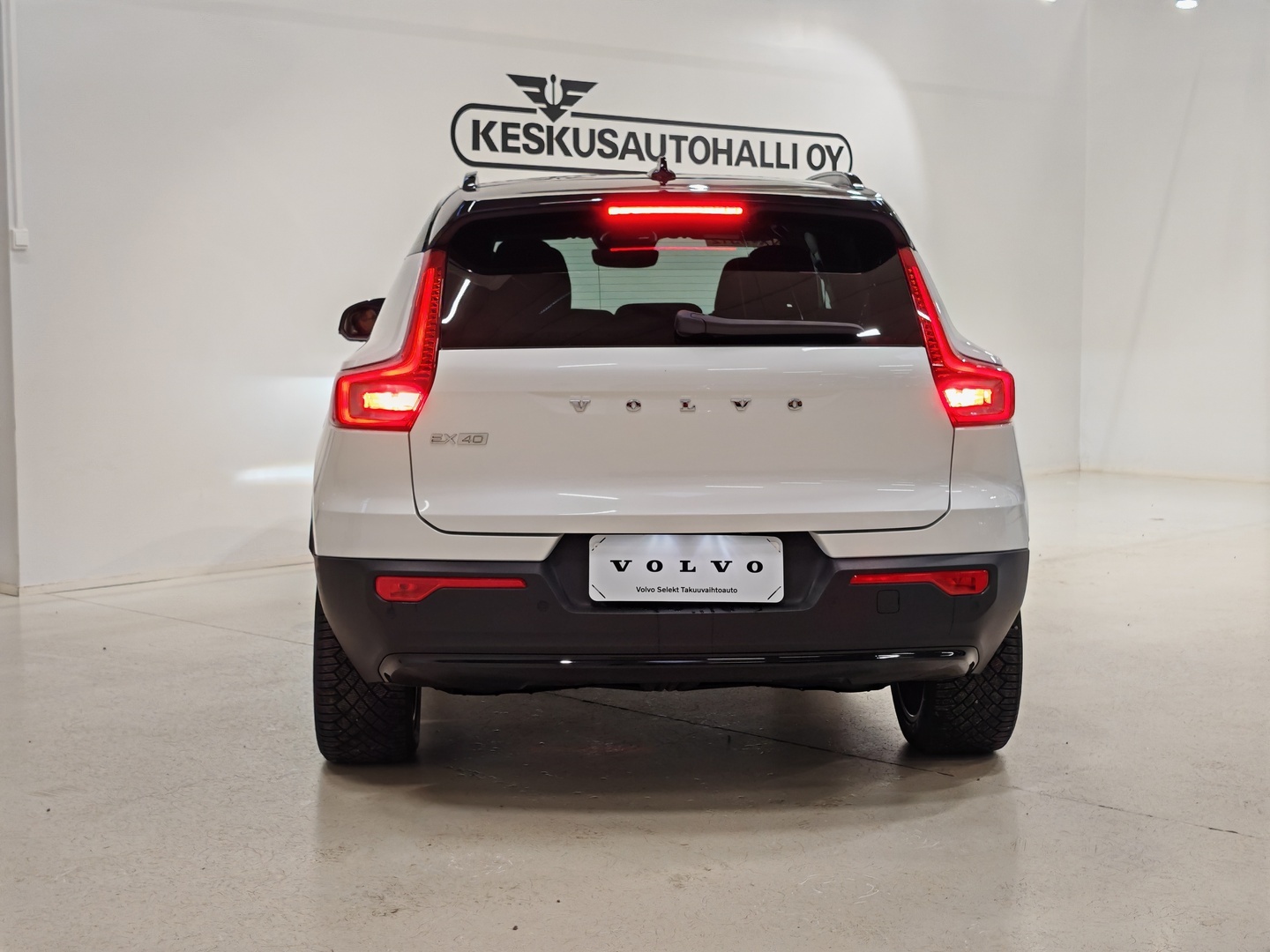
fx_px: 1981
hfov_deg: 35.5
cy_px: 476
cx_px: 635
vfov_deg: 27.0
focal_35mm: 54
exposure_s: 1/100
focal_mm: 5.4
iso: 125
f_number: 1.6
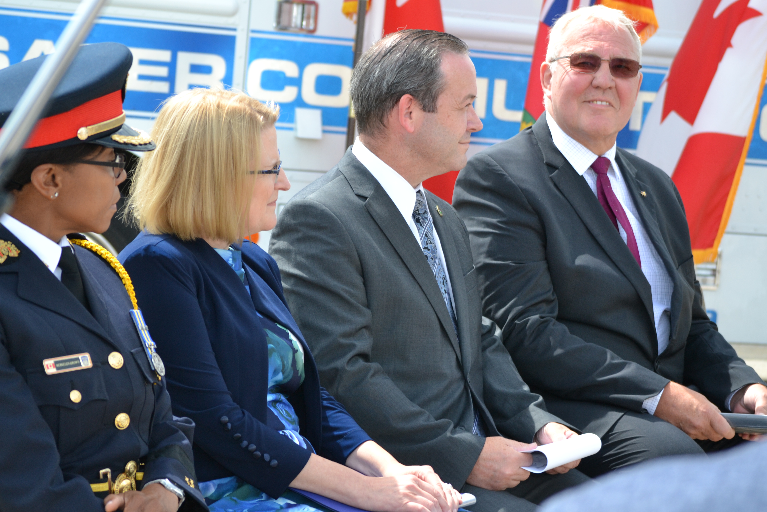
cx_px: 387
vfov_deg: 8.4
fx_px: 3494
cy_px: 241
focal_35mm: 164
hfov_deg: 12.5
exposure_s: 1/125
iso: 360
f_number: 5.6
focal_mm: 100
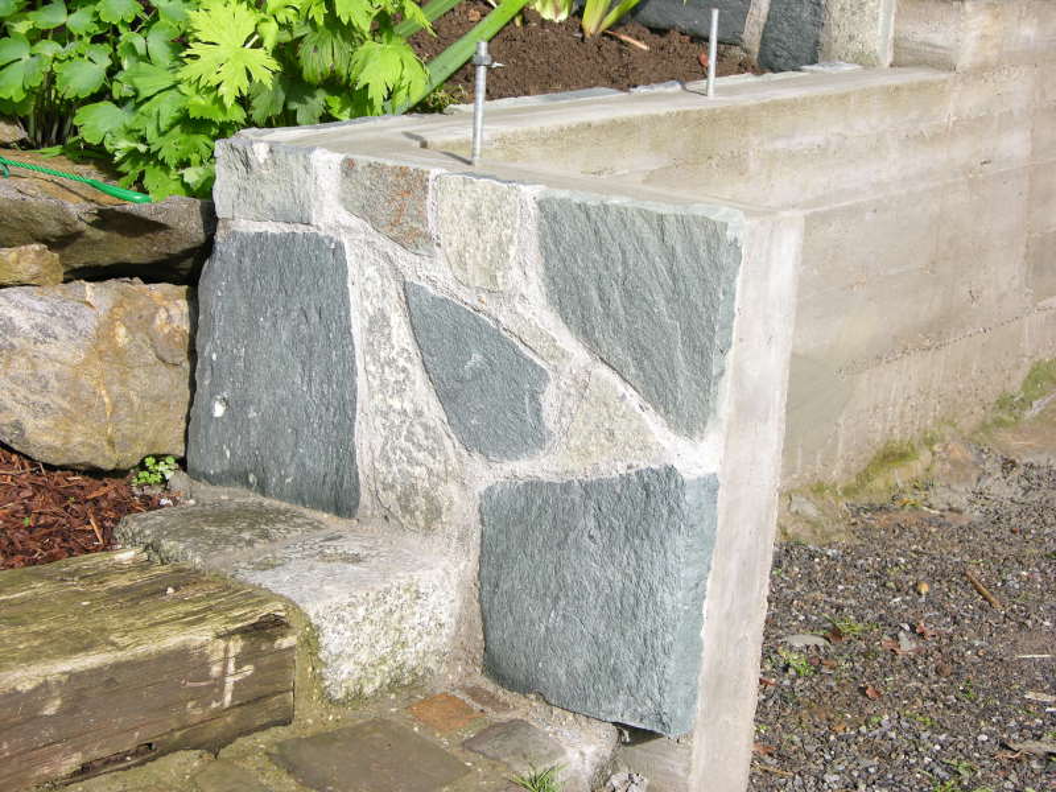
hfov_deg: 26.3
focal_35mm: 74
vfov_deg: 19.9
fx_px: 2257
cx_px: 528
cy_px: 396
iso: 50
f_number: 4.2
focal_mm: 18.8
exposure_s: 1/140
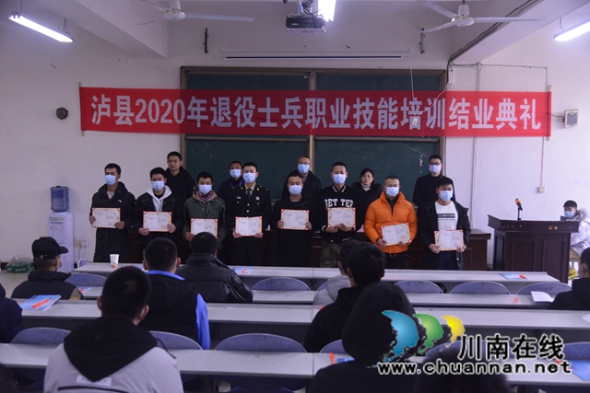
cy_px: 196
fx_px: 557
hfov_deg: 55.8
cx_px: 295
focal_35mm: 34
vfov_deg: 38.9
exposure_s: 1/100
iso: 2500
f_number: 4.5
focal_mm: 34
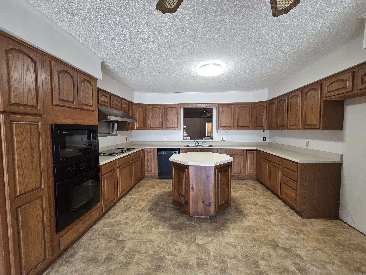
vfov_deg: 89.9
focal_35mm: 13
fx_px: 137
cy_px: 138
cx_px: 183
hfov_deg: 106.2
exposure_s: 1/60
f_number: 2.2
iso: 400
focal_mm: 2.2
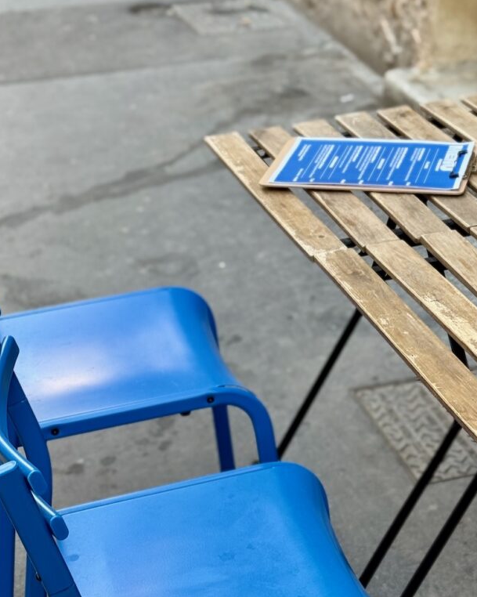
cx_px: 295
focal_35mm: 63
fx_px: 1112
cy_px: 298
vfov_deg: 30.0
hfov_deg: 24.1
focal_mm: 6.76
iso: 80
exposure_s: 1/121
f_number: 1.78
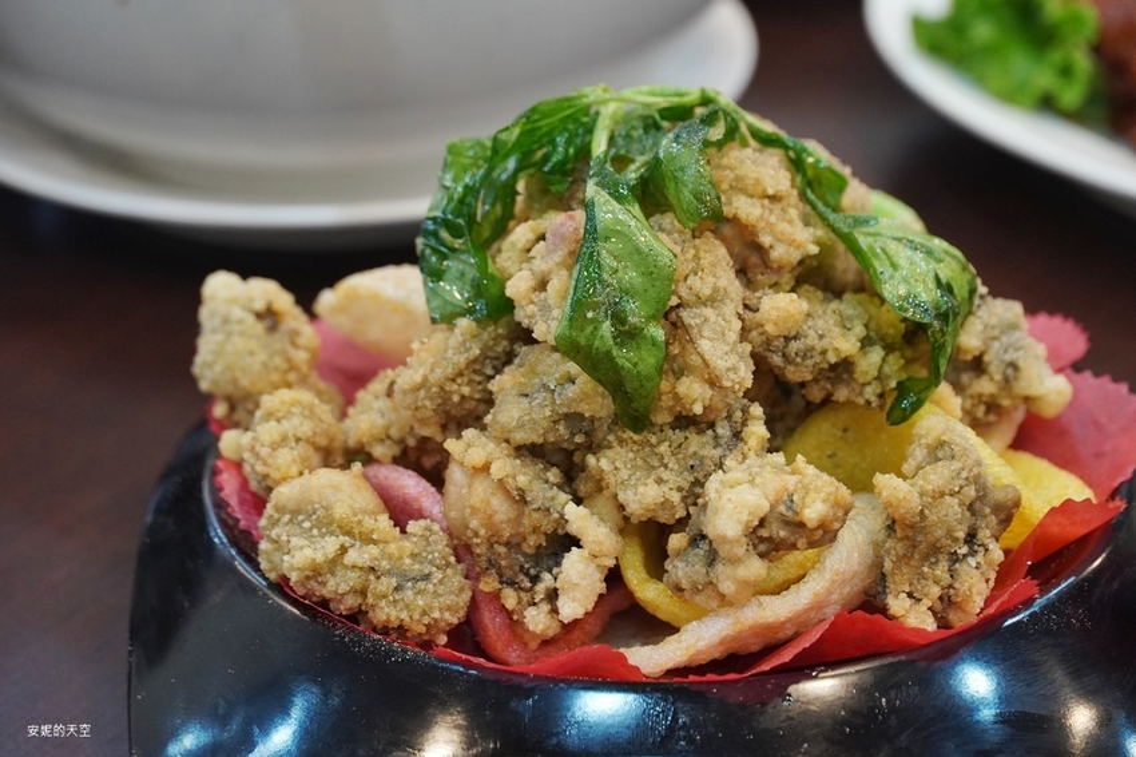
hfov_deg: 16.7
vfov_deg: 11.1
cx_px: 568
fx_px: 3880
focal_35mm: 123
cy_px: 378
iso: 2000
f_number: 5.6
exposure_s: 1/100
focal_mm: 82
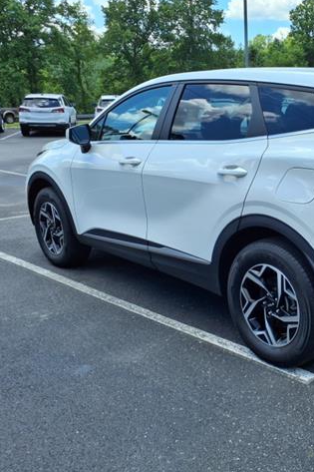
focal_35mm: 38
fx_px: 497
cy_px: 234
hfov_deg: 32.6
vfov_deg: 50.7
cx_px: 303
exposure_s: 1/1250
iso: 40
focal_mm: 3.58
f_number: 1.9
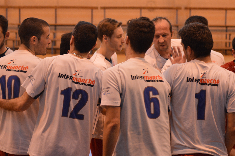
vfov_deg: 13.0
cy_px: 78
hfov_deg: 19.5
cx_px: 118
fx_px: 685
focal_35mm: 105
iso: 800
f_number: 4
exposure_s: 1/125
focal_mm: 70
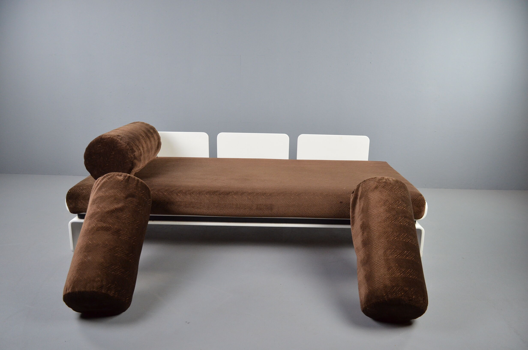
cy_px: 175
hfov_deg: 67.5
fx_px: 395
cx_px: 264
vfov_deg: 47.7
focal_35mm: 27
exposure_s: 1/125
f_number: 3.5
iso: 1250
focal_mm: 18
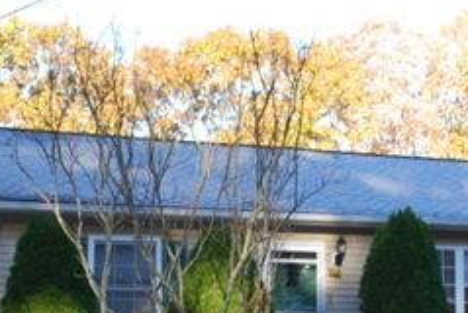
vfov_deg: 15.5
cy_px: 259
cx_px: 333
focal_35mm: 88
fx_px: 1145
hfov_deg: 22.9
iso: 140
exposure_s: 1/125
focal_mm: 28
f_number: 4.5
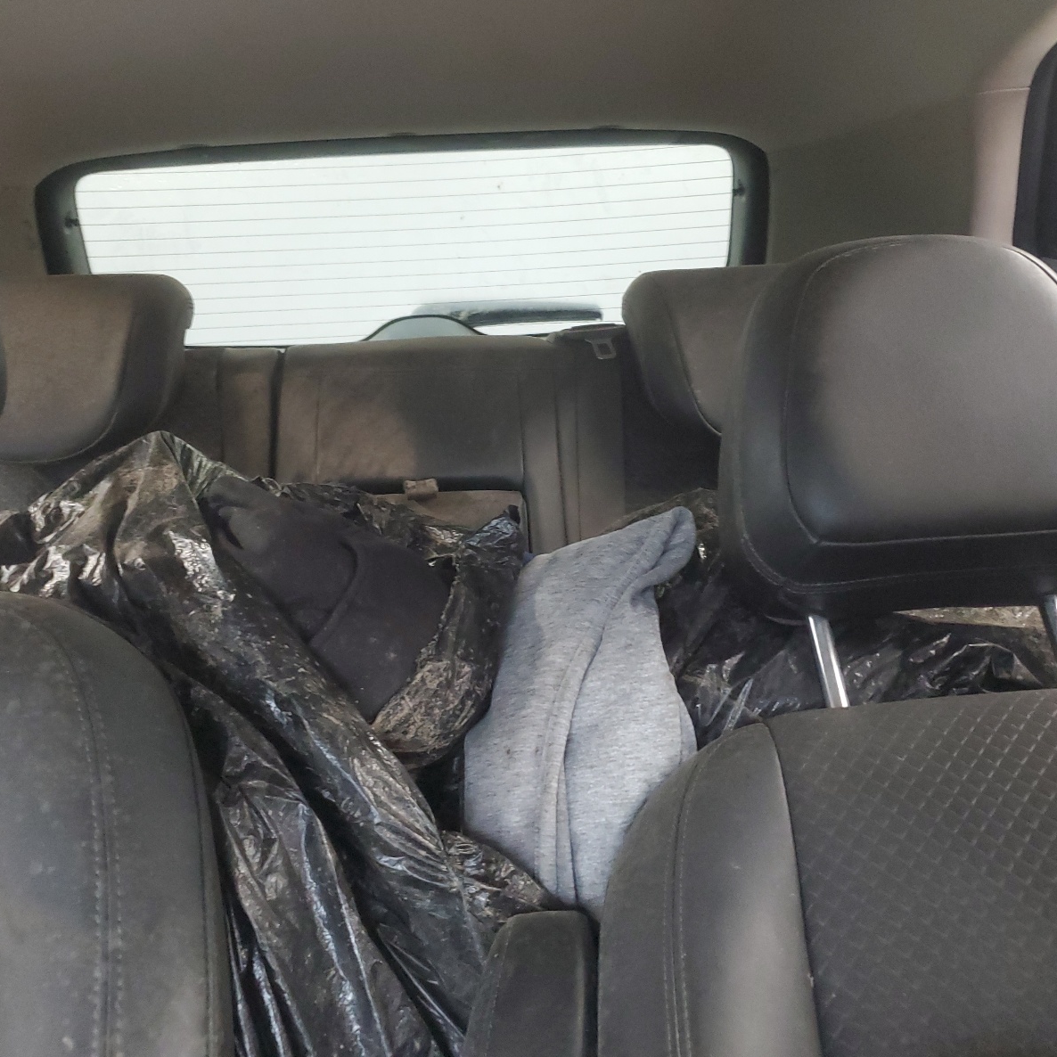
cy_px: 526
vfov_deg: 52.5
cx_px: 541
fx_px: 1071
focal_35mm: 31
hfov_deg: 52.5
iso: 310
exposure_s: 1/60.2
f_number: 1.5
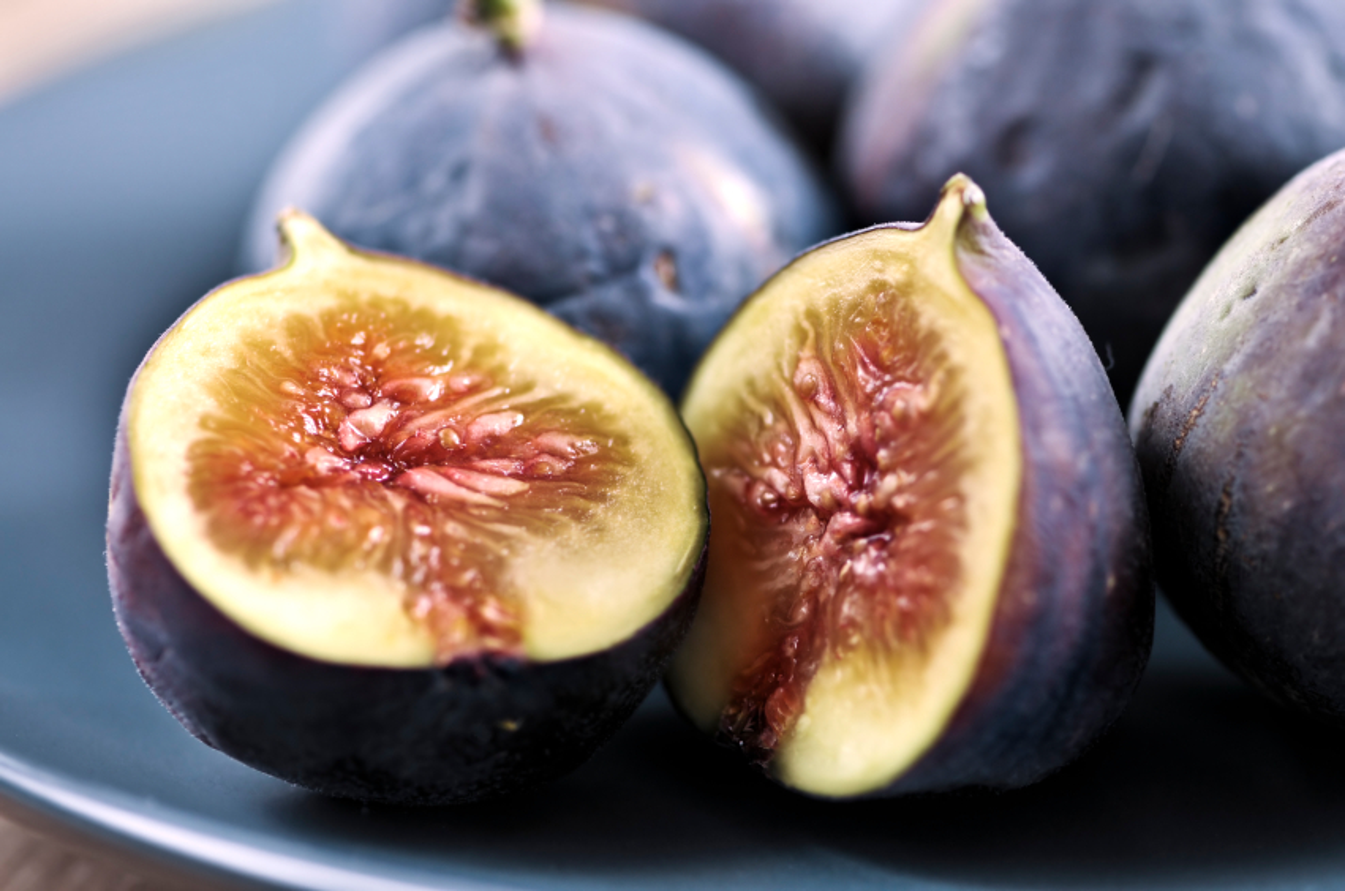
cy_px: 446
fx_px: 5873
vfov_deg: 8.7
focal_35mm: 158
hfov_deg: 13.1
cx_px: 672
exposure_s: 1/50
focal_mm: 105
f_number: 4.5
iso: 200
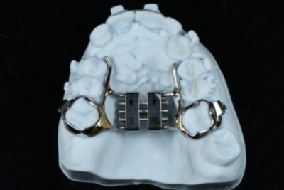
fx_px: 1239
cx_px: 142
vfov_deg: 8.7
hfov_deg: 13.1
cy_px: 95
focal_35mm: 157
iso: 100
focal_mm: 105
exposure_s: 1/160
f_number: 25
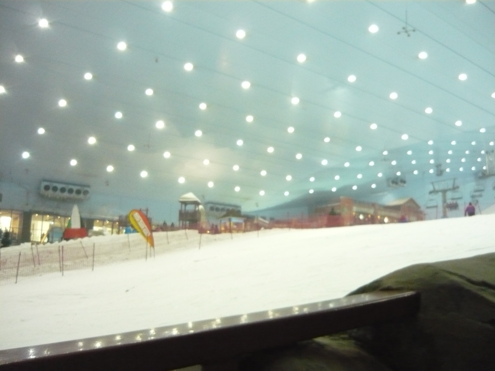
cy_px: 186
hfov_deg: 55.4
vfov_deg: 42.9
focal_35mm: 33
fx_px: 472
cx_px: 248
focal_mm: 5.5
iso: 800
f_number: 2.8
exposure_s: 1/40
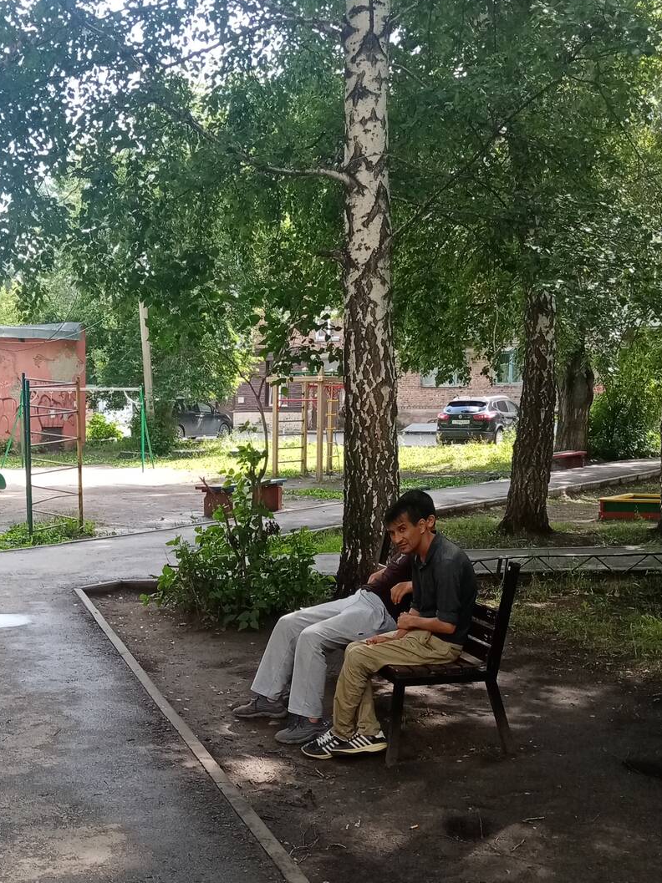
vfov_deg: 44.4
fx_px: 1072
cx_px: 166
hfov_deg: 33.6
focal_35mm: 42
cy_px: 553
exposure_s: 1/255
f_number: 1.8
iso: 103
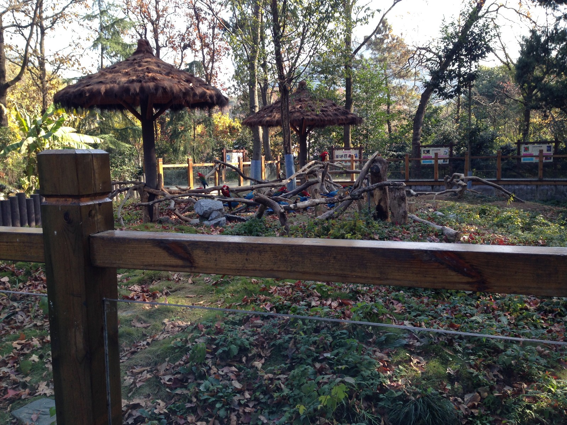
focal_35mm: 33
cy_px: 212
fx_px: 541
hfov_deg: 55.4
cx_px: 284
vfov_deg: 42.9
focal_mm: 4.12
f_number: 2.4
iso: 50
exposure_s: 1/176
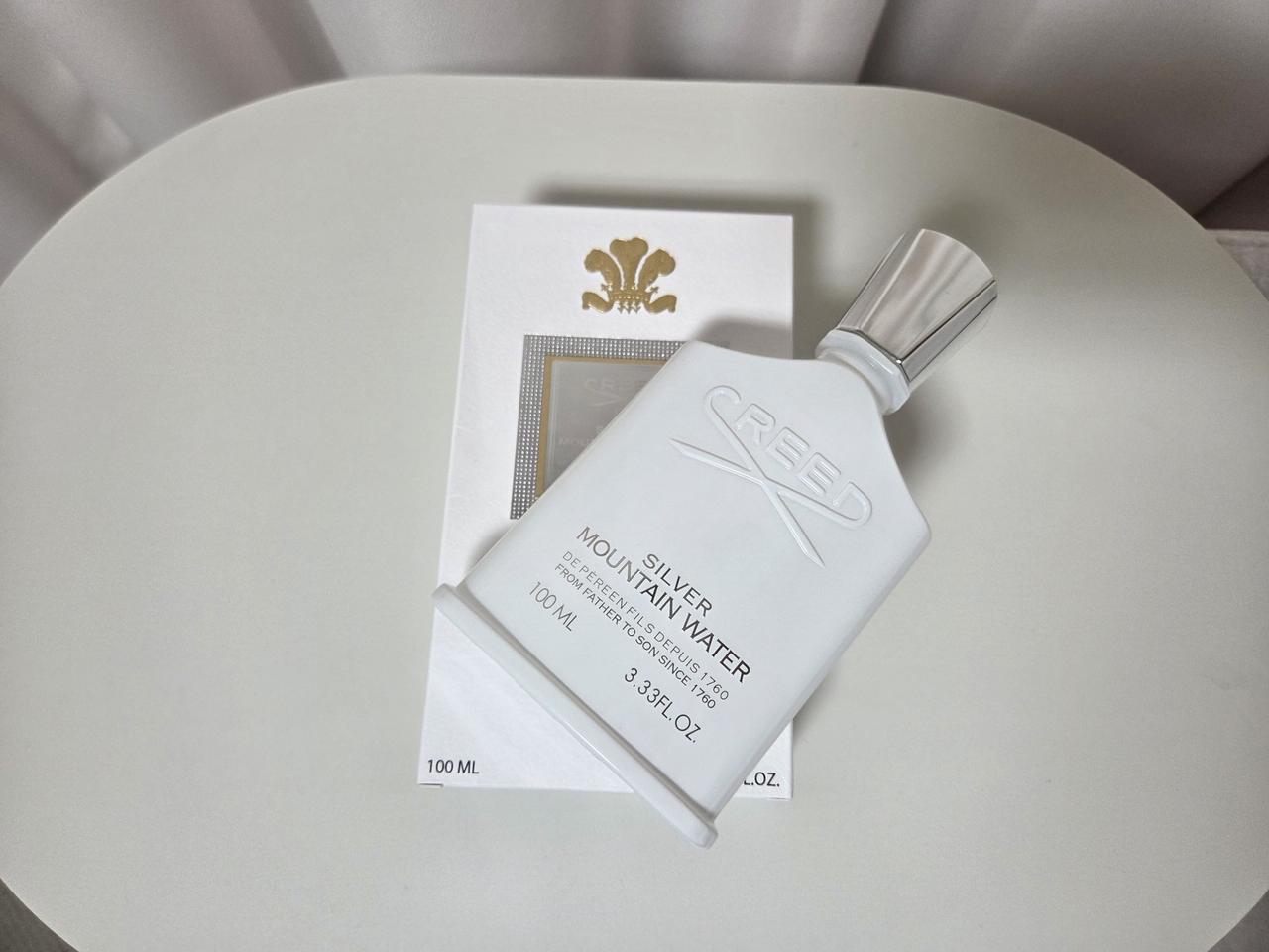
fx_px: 843
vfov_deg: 58.9
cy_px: 476
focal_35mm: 23
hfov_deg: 73.9
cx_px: 634
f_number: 1.8
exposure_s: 1/120
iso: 125
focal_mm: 5.4
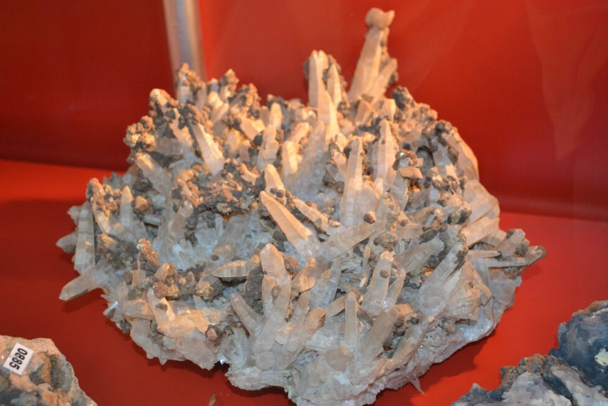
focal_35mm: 50
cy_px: 199
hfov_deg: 39.6
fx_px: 845
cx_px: 299
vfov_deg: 27.0
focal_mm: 32
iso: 1100
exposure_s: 1/60
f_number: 4.8
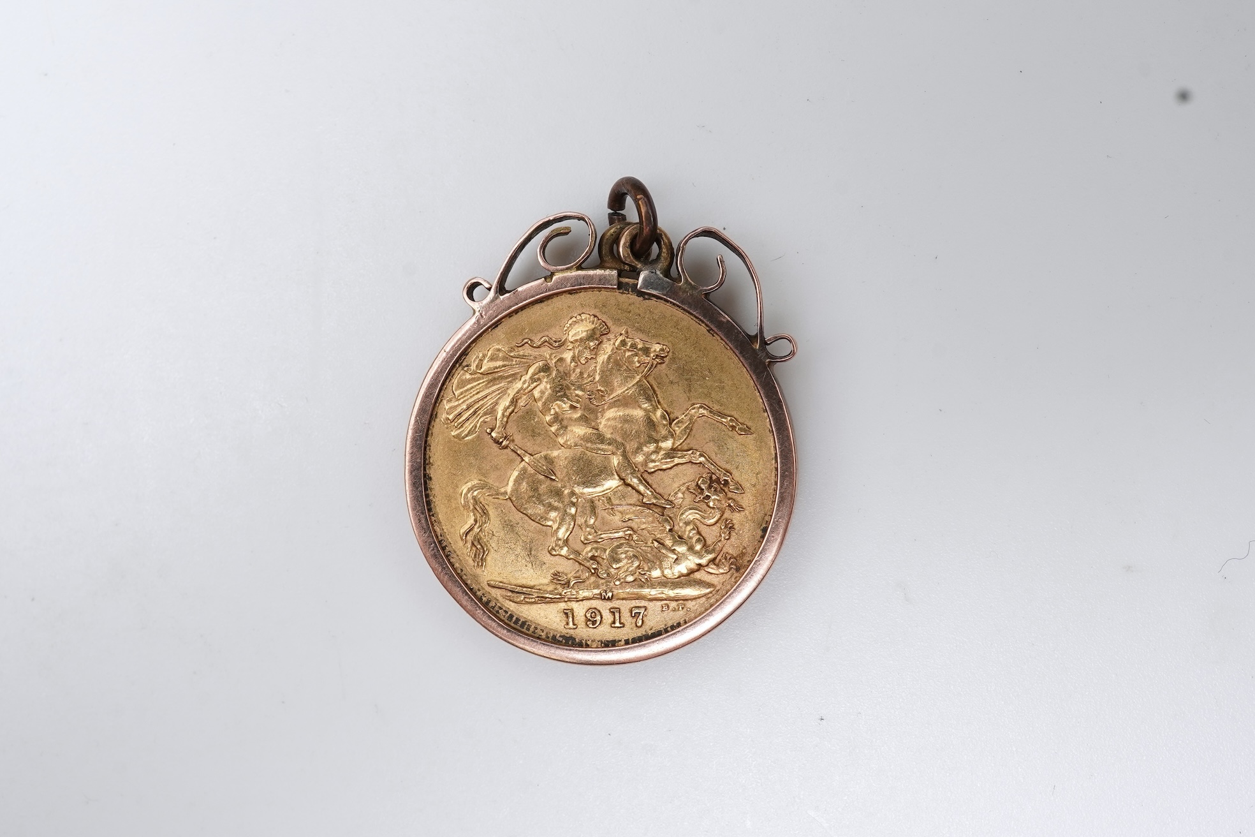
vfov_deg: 29.9
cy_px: 418
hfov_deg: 43.6
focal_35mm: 45
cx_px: 628
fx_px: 1569
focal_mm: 30
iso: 400
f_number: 18
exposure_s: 1/125
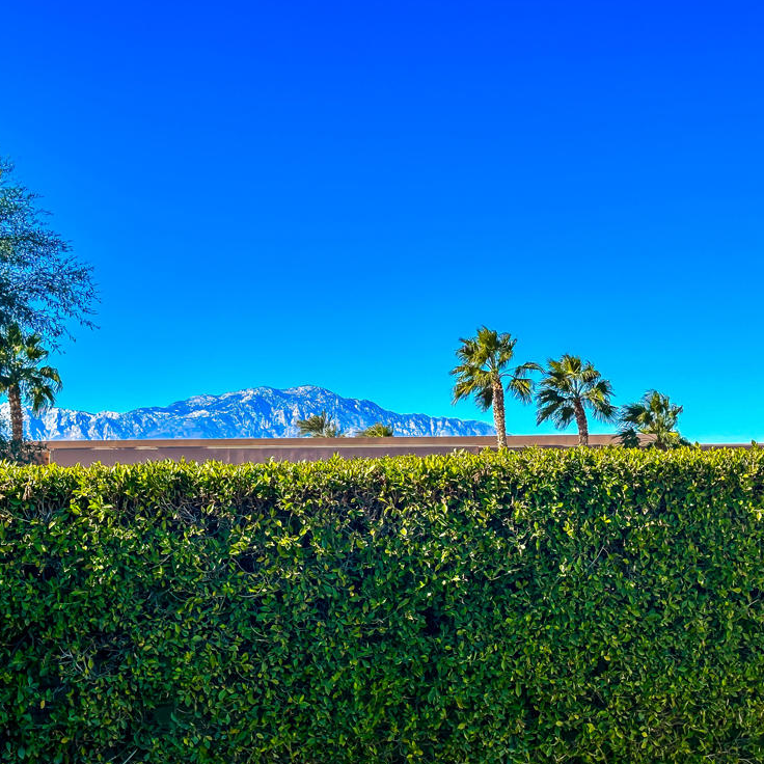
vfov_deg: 29.1
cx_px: 333
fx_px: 1473
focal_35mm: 59
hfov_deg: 29.0
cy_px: 388
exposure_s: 1/3200
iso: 64
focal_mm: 6.86
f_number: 1.8
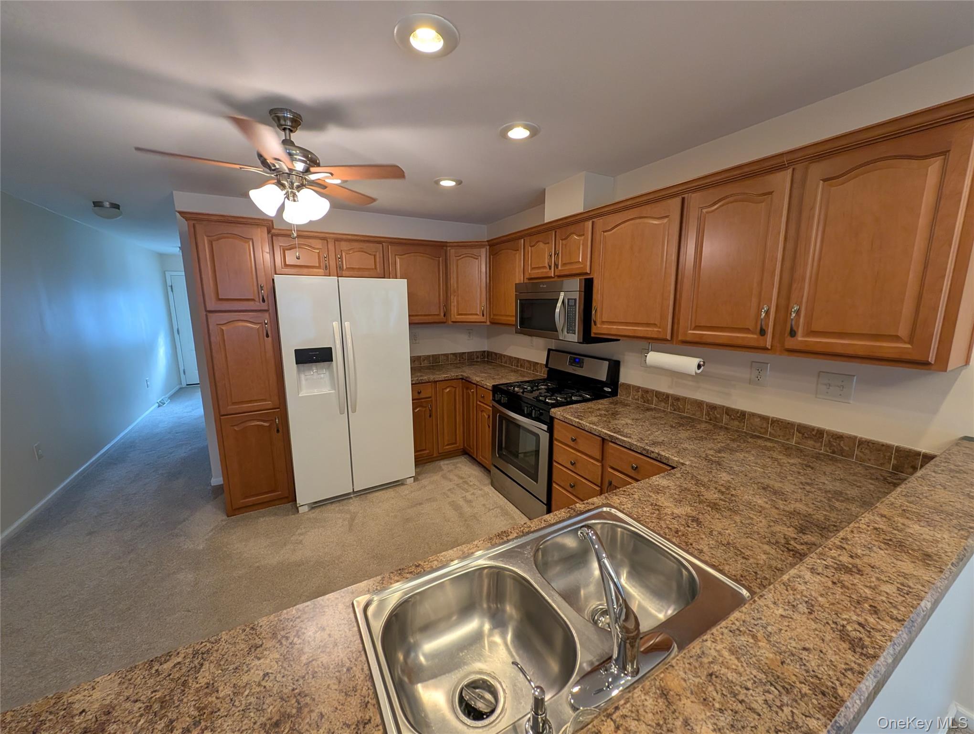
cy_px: 367
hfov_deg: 110.5
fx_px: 338
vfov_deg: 94.6
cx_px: 487
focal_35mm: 12
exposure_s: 1/120
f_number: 1.95
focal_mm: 2.23
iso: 184
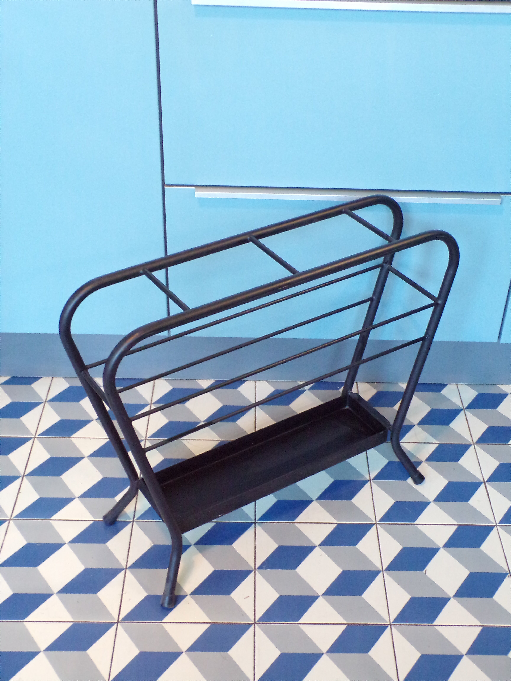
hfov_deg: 34.3
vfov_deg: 44.8
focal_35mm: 42
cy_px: 340
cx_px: 256
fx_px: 827
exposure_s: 1/17
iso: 696
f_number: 3.4
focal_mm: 7.6
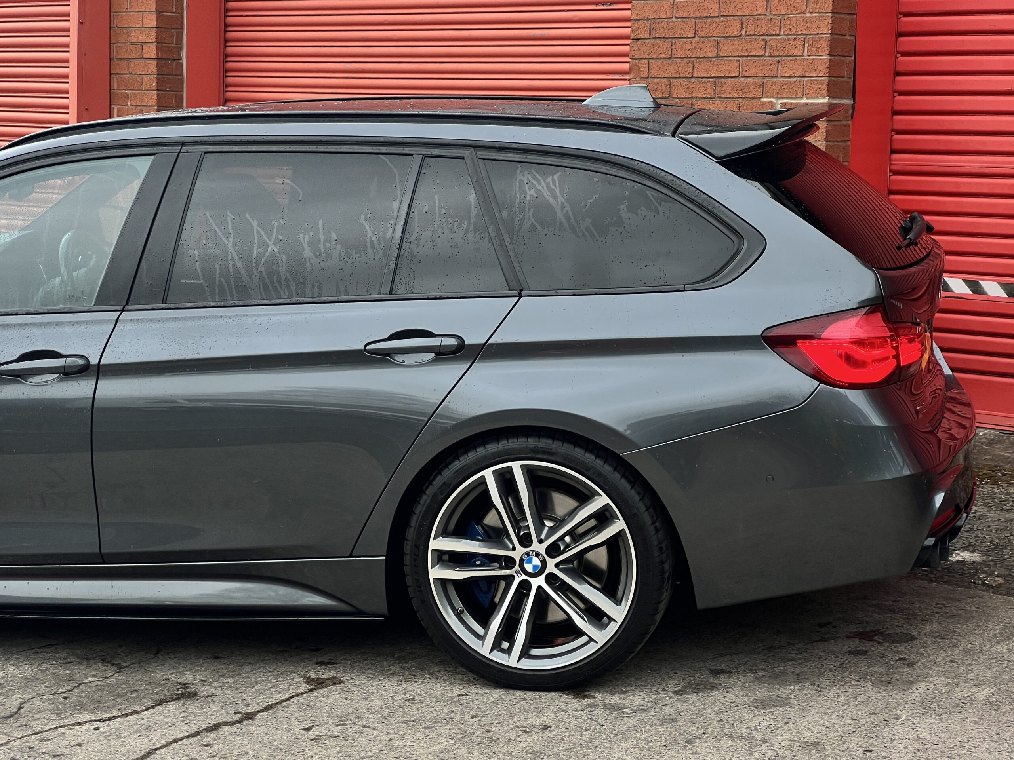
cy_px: 380
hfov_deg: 25.3
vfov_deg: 19.1
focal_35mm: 77
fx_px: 2256
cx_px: 507
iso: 50
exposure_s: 1/99
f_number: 2.8
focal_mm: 9
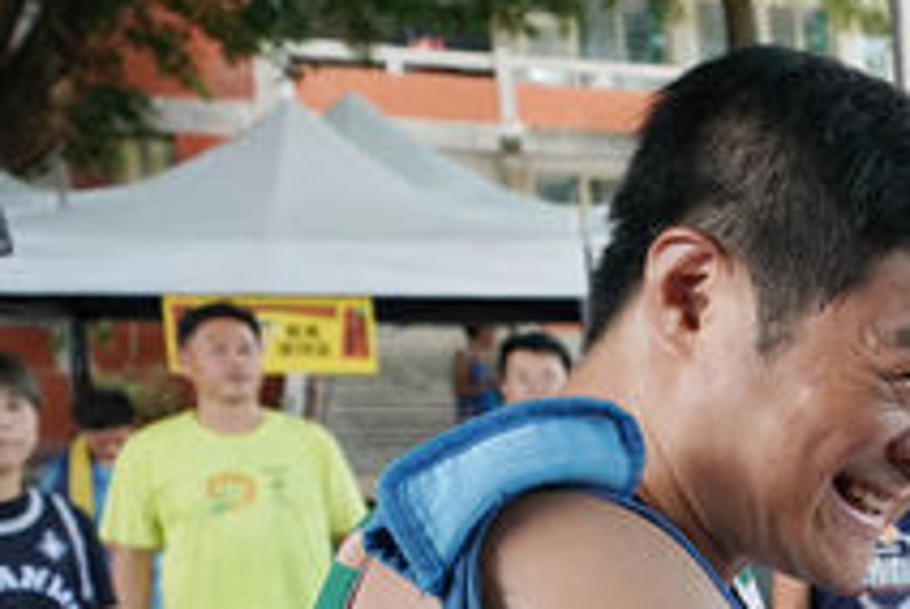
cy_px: 630
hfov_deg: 25.6
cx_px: 1245
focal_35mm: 65
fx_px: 1645
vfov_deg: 20.2
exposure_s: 1/400
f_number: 5
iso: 1600
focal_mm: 23
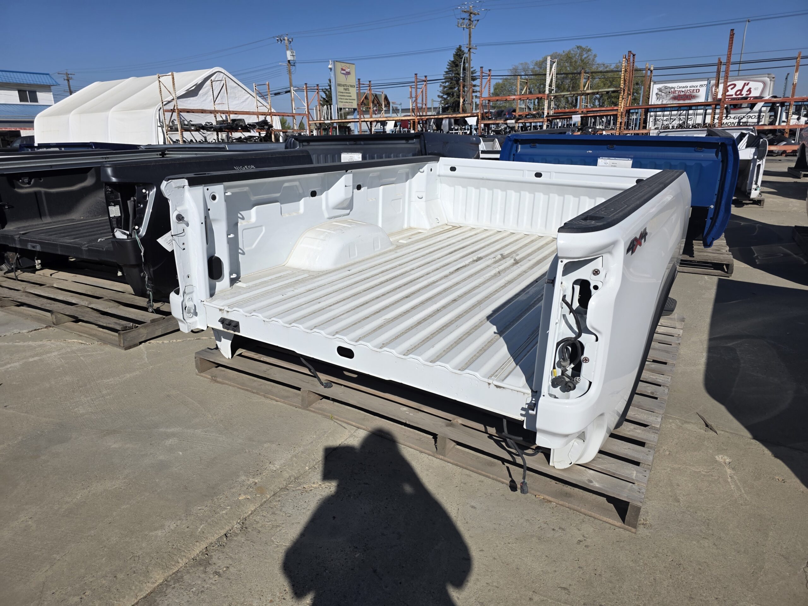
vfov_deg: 58.9
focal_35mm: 23
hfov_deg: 73.9
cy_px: 303
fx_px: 537
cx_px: 404
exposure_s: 1/7944
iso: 50
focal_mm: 6.3
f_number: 1.7
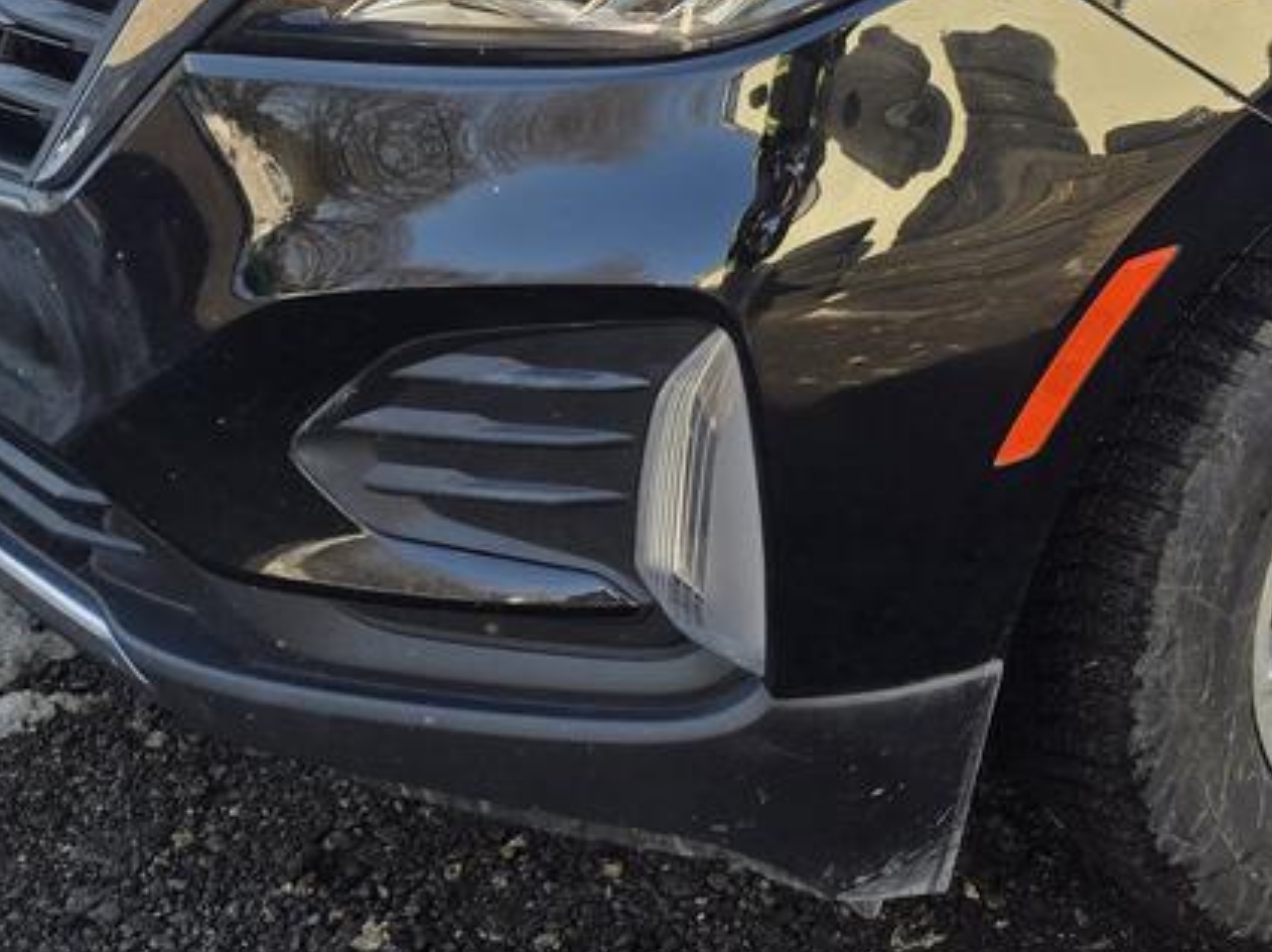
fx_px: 2570
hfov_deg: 25.4
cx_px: 1465
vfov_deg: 20.2
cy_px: -42
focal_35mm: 70
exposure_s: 1/754
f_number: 1.8
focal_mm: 5.4
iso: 25
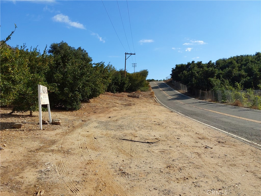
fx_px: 211
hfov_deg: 63.4
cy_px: 98
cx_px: 130
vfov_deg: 49.7
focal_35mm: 28
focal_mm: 2.91
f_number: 1.9
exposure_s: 1/2429
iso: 50
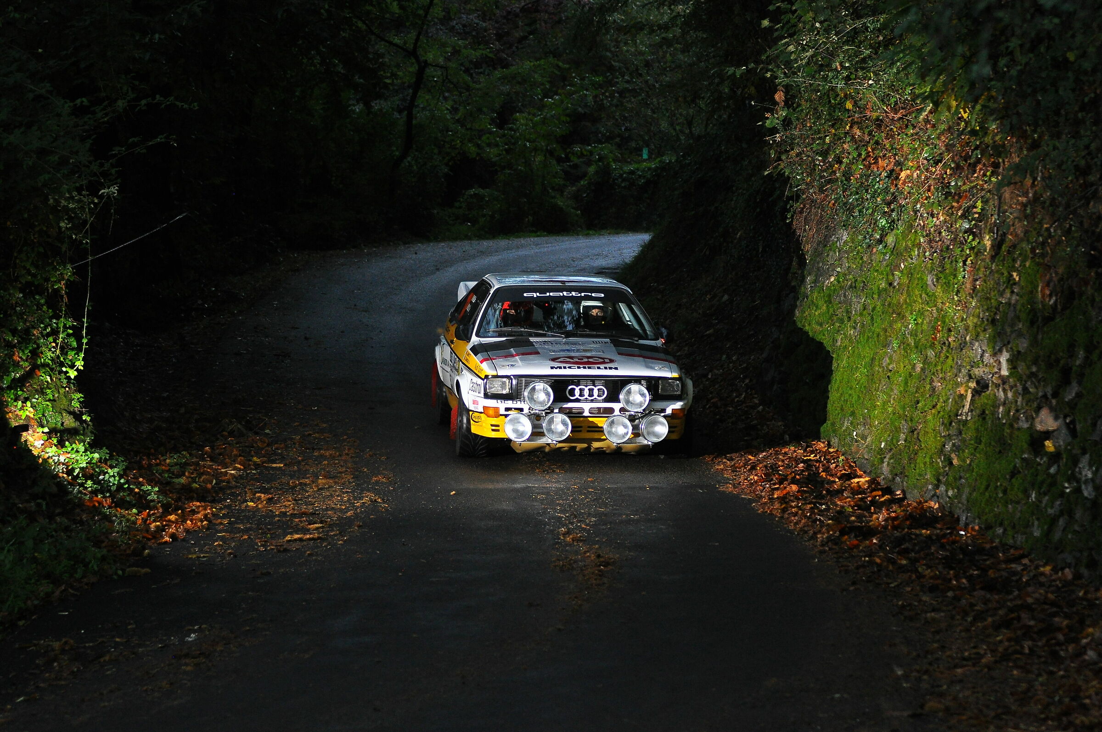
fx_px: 3210
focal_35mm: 105
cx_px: 551
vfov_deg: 13.0
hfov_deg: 19.5
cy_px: 366
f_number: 2.8
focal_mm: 70
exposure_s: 1/200
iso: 800
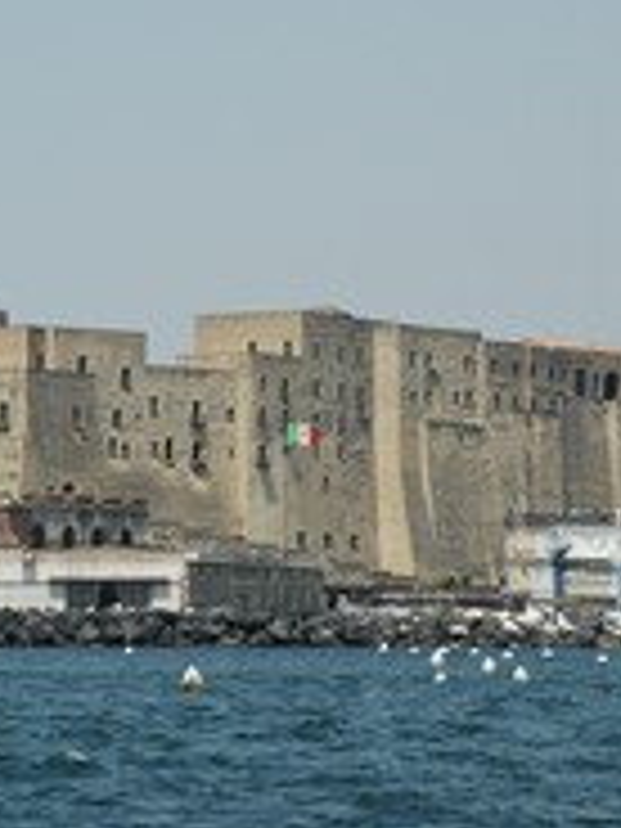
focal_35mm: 163
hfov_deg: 9.1
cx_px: 108
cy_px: 441
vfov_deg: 12.1
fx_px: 3899
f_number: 9.5
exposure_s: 1/350
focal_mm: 52
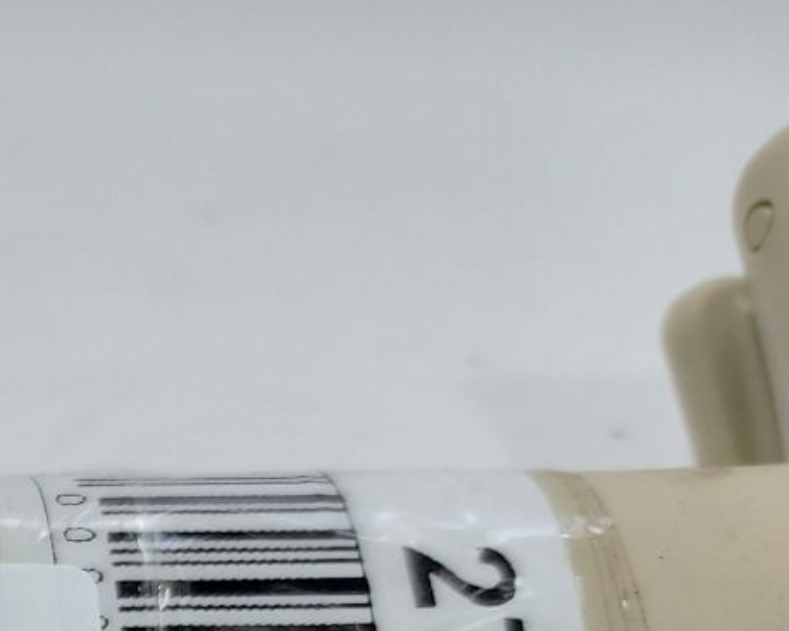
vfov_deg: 19.6
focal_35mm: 71
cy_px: 848
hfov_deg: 22.3
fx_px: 1657
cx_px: -383
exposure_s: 1/50
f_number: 1.8
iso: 50
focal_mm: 5.23
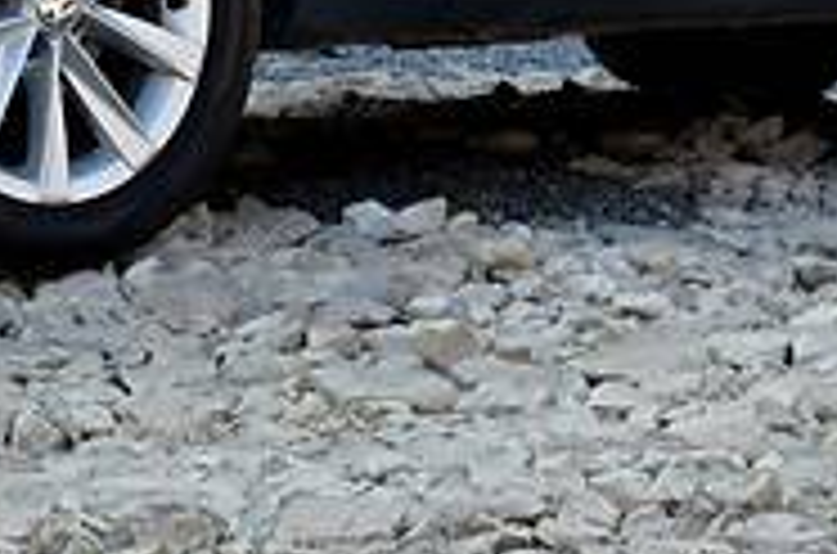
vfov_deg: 4.0
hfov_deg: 6.2
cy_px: -527
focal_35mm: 335
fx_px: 7769
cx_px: 171
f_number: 6.3
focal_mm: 52
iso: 200
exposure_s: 1/160
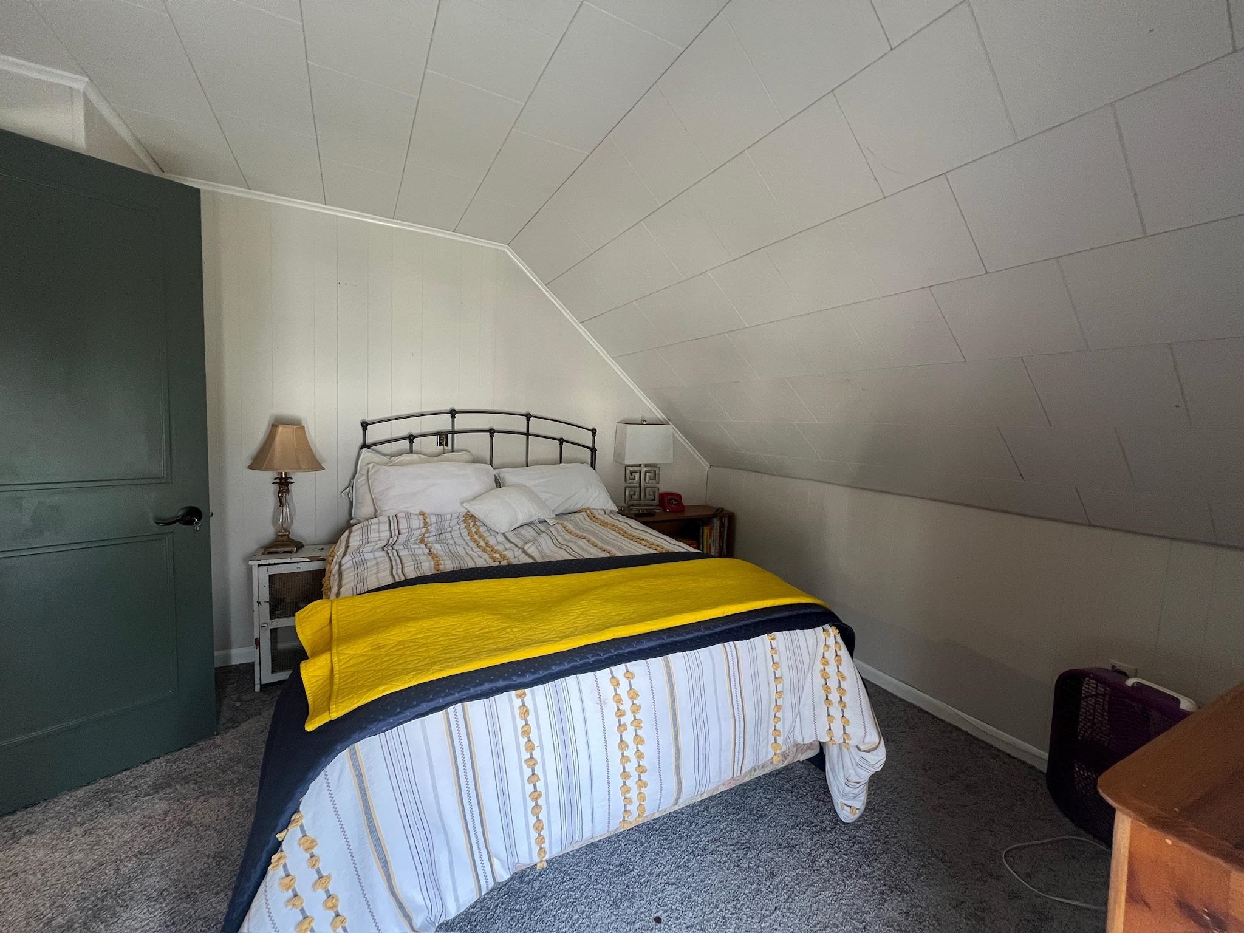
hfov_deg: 106.2
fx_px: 467
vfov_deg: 89.9
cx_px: 622
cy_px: 466
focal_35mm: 13
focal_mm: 1.57
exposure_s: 1/64
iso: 250
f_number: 1.8
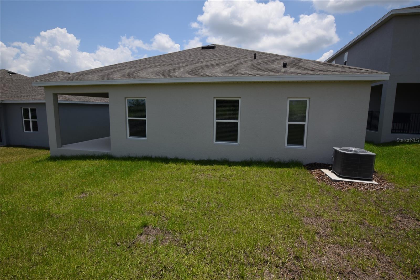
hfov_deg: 90.0
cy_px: 140
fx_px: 210
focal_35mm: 18
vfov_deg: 67.4
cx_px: 210
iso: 200
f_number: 10
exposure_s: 1/400
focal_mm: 12
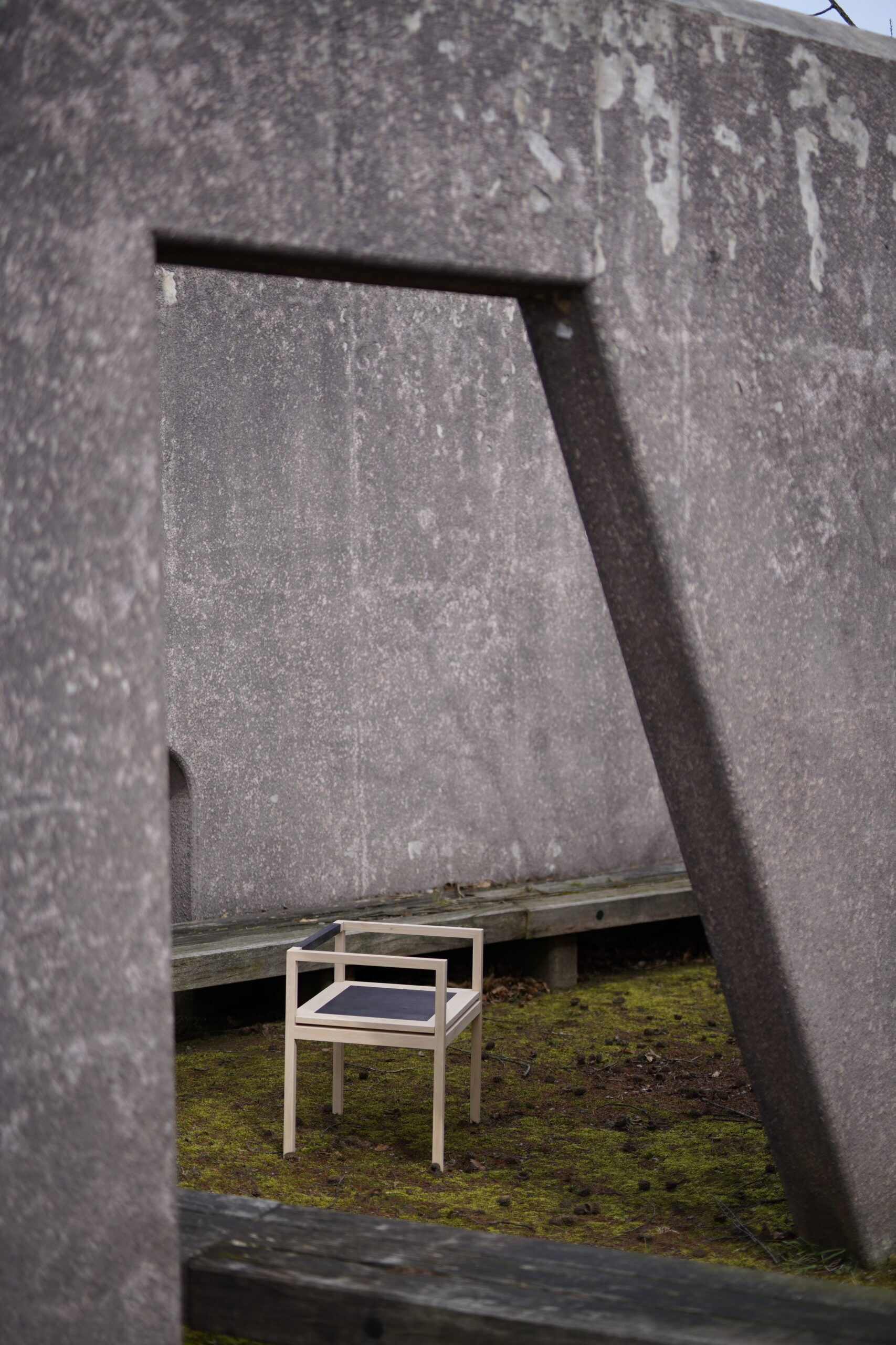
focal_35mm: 50
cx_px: 448
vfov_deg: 39.6
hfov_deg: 27.0
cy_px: 672
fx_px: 1866
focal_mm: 50
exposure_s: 1/3200
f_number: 1.4
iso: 100
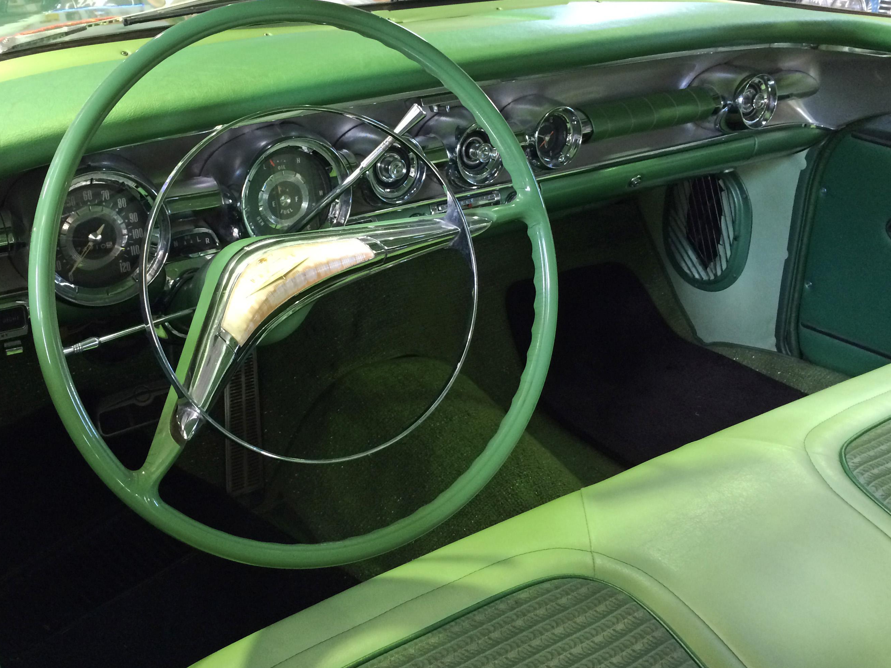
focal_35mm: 36
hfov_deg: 51.0
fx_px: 927
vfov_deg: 39.6
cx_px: 360
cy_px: 284
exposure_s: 1/33
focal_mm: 4.15
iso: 200
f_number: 2.2
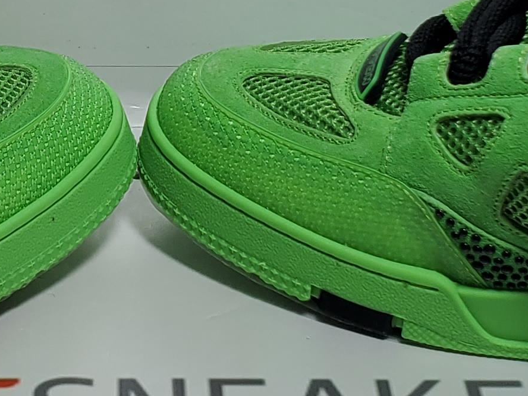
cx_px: 135
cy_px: -36
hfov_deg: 16.6
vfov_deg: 12.4
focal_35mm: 118
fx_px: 1800
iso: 50
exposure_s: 1/384
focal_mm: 4.3
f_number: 2.4
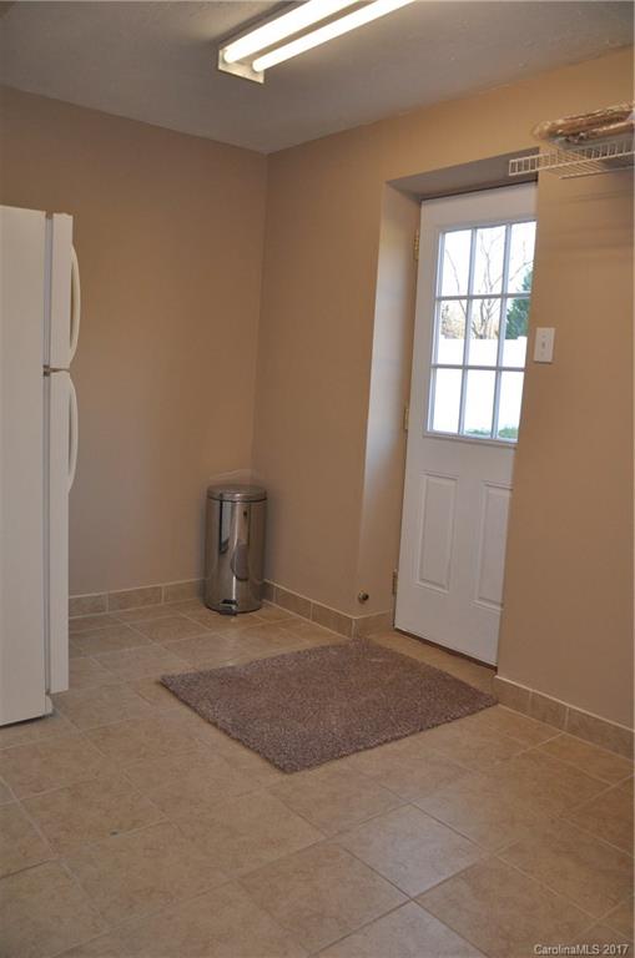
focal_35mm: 27
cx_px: 318
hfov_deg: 47.8
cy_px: 479
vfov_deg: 67.5
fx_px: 717
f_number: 3.5
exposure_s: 1/125
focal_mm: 18
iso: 560
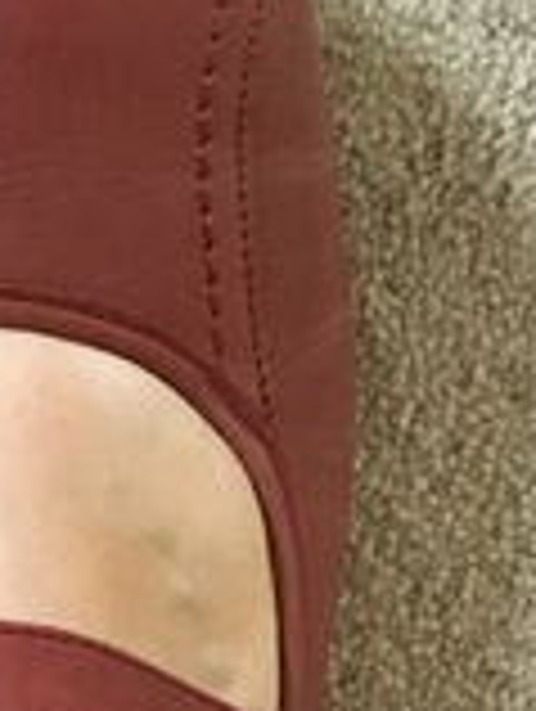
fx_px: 2265
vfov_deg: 17.4
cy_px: 724
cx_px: -396
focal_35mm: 110
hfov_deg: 12.4
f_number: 2.2
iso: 320
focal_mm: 4.15
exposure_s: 1/17
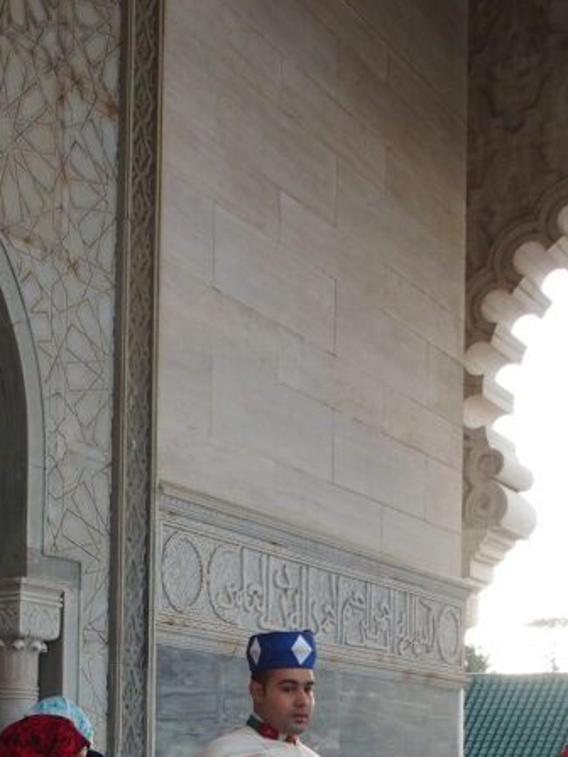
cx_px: 150
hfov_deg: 22.7
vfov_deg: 28.2
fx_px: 1400
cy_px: 779
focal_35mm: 64
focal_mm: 6
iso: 100
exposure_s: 1/160
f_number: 3.2
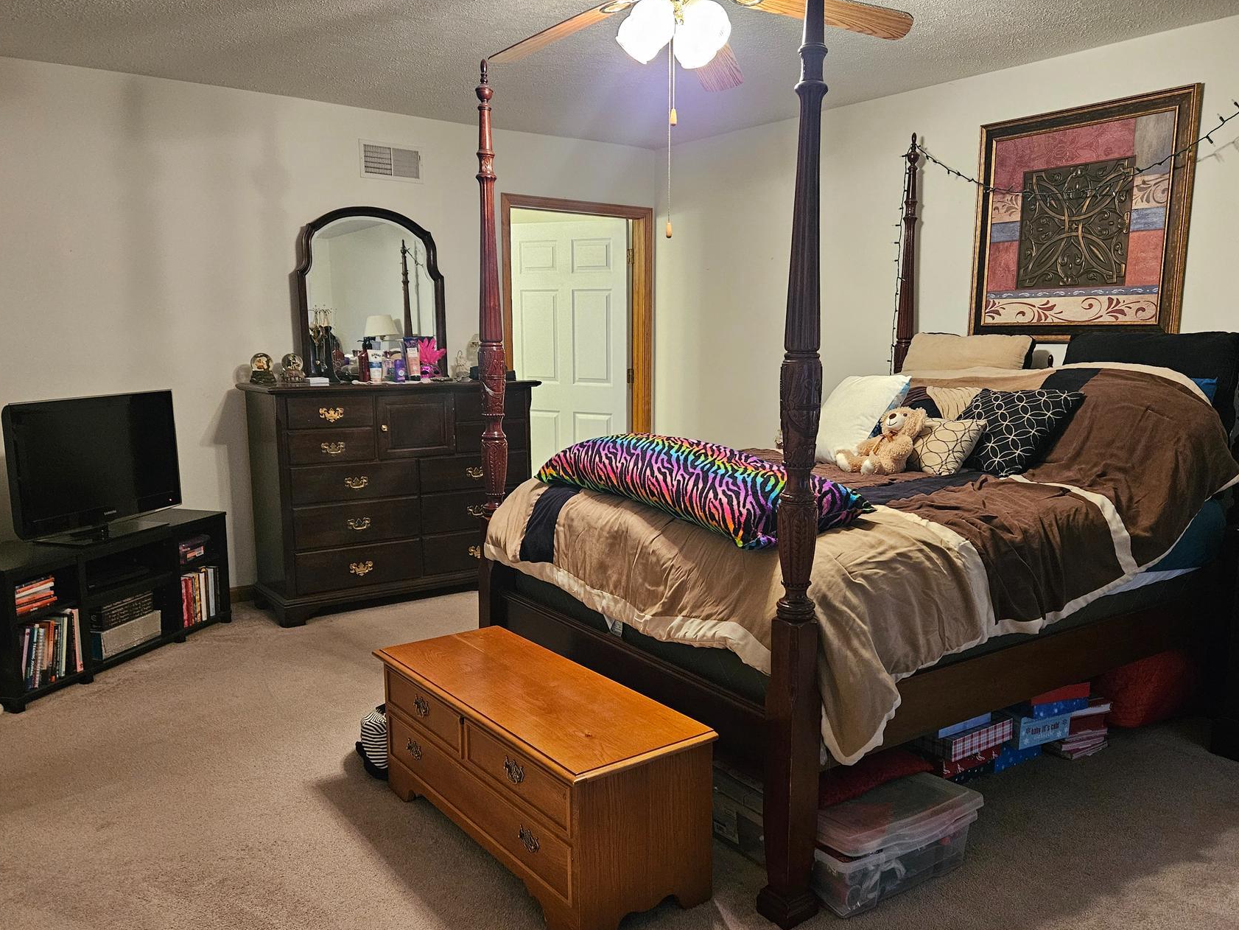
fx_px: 1002
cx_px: 673
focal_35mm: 28
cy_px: 496
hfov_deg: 63.3
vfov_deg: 49.7
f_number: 1.8
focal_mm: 5.4
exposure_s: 1/60
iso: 500
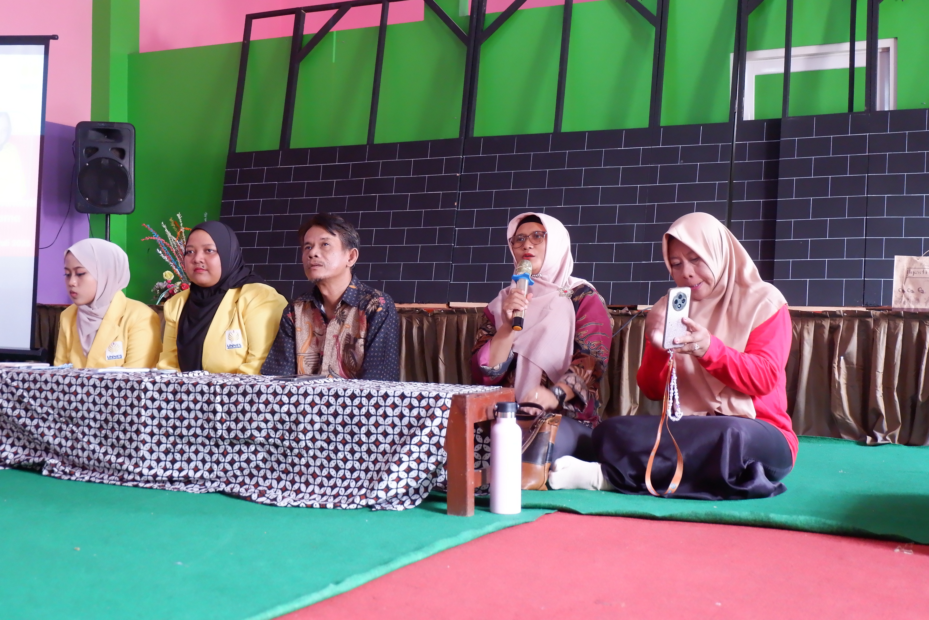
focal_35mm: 44
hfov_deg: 44.5
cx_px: 464
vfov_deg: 30.5
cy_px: 310
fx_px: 1135
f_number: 4.7
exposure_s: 1/60
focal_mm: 29.5
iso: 2500
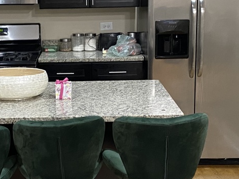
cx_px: 85
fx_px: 552
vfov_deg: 18.4
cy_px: 93
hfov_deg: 24.3
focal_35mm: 80
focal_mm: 4.25
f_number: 1.8
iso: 320
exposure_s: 1/60
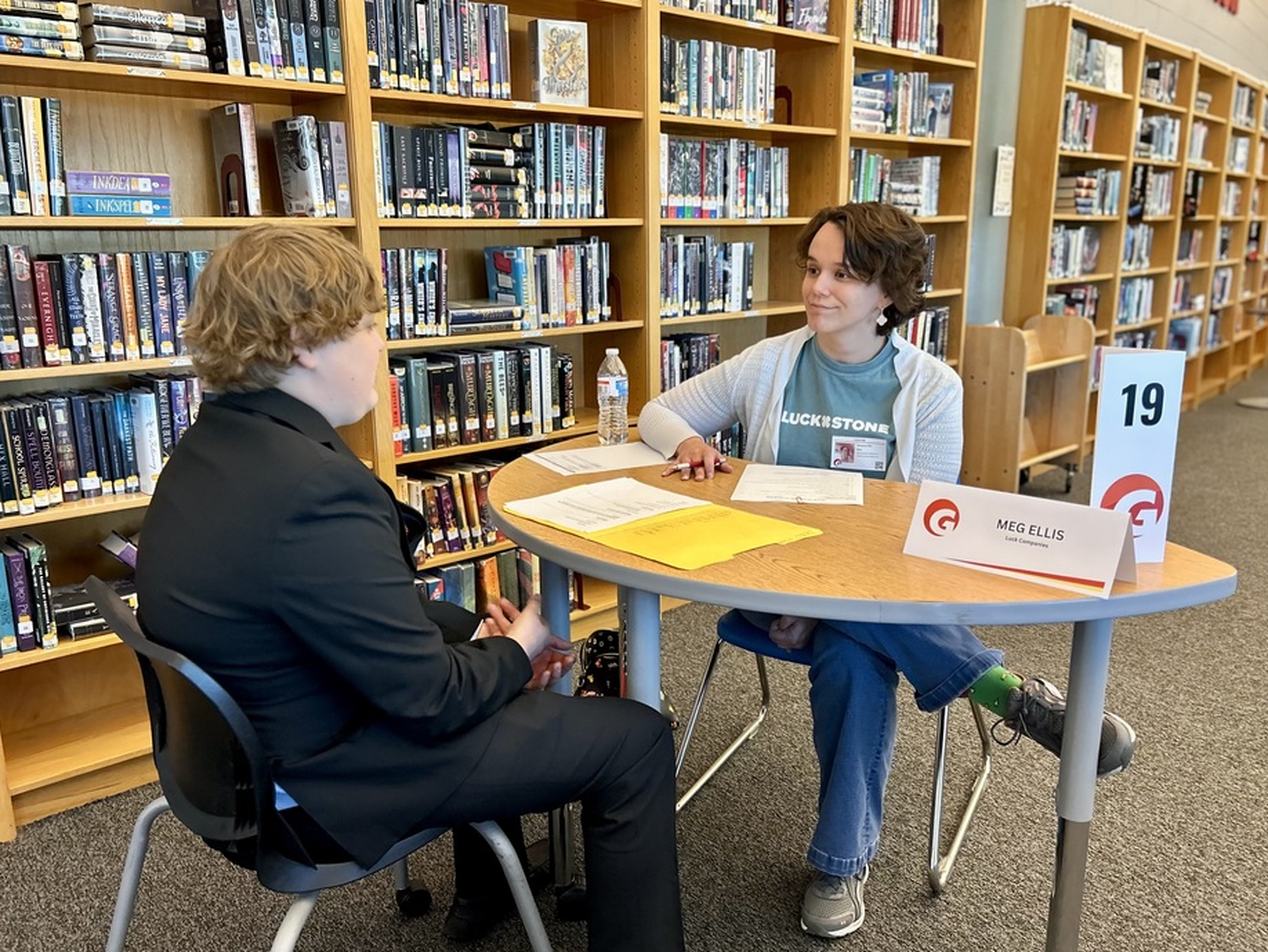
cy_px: 499
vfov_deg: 48.2
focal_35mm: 29
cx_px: 591
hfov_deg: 61.6
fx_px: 1063
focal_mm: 5.7
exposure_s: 1/60
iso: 250
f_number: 1.5
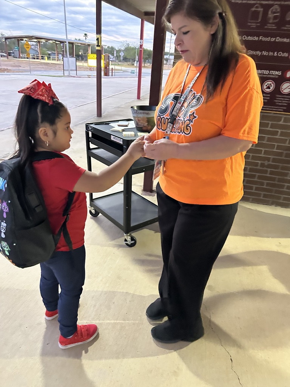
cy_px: 194
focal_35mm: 26
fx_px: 290
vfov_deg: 67.3
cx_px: 145
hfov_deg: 53.1
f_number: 1.5
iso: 500
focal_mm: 5.7
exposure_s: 1/30
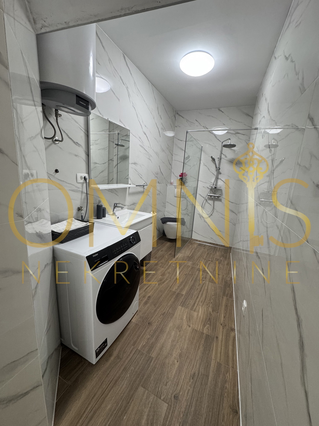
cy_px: 213
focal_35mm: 14
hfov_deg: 85.7
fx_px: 172
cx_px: 160
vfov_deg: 102.1
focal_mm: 2.22
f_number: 2.2
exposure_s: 1/100
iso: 250
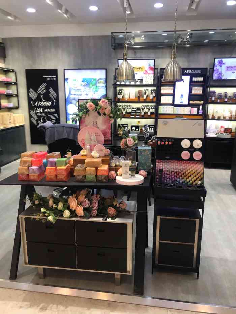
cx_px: 118
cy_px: 157
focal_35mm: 28
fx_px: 254
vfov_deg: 63.4
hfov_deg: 49.8
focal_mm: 3.99
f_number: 1.8
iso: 32
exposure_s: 1/50
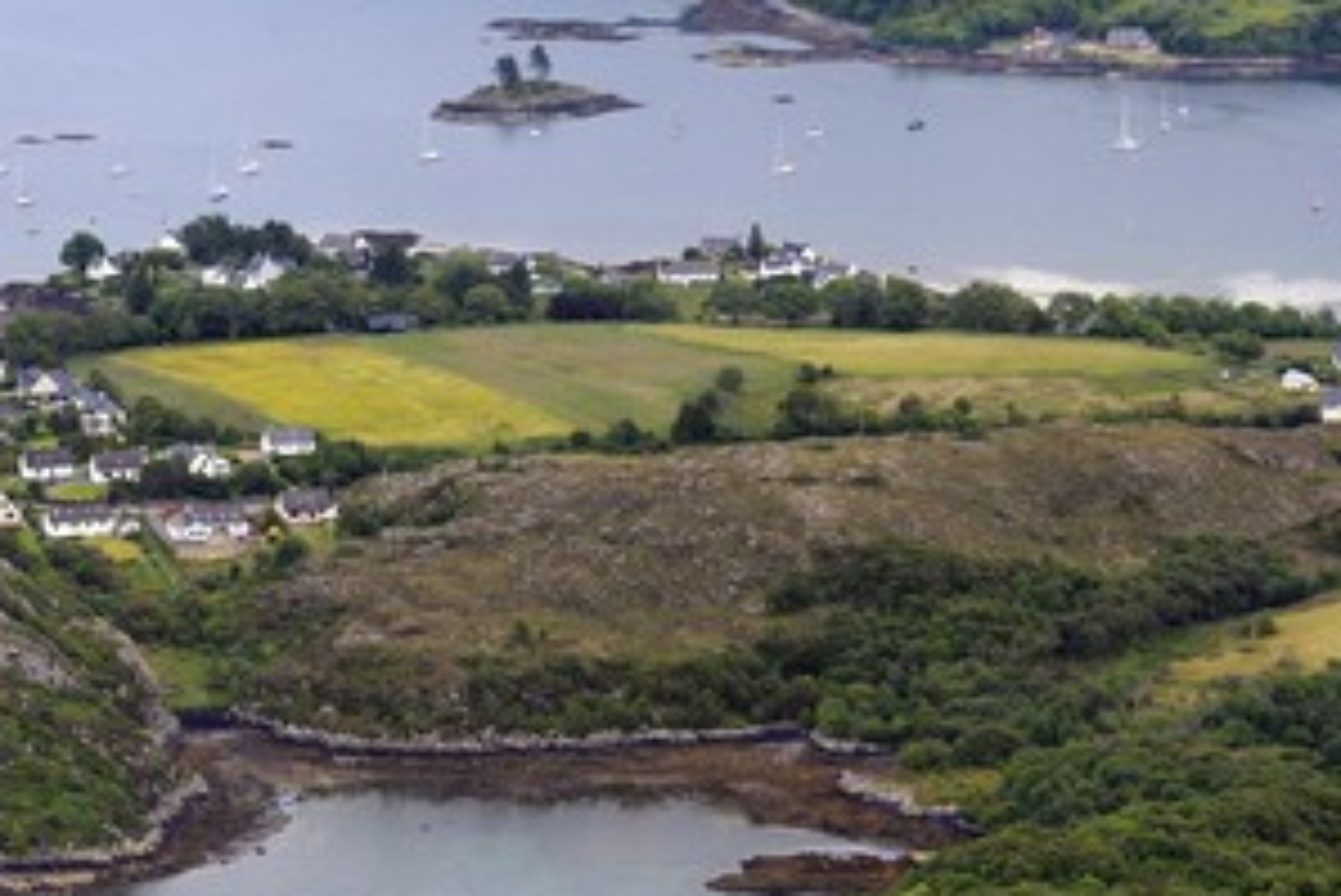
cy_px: 297
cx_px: 662
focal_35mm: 176
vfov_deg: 7.8
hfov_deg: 11.7
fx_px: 6559
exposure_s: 1/800
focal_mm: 125
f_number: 8
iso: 800
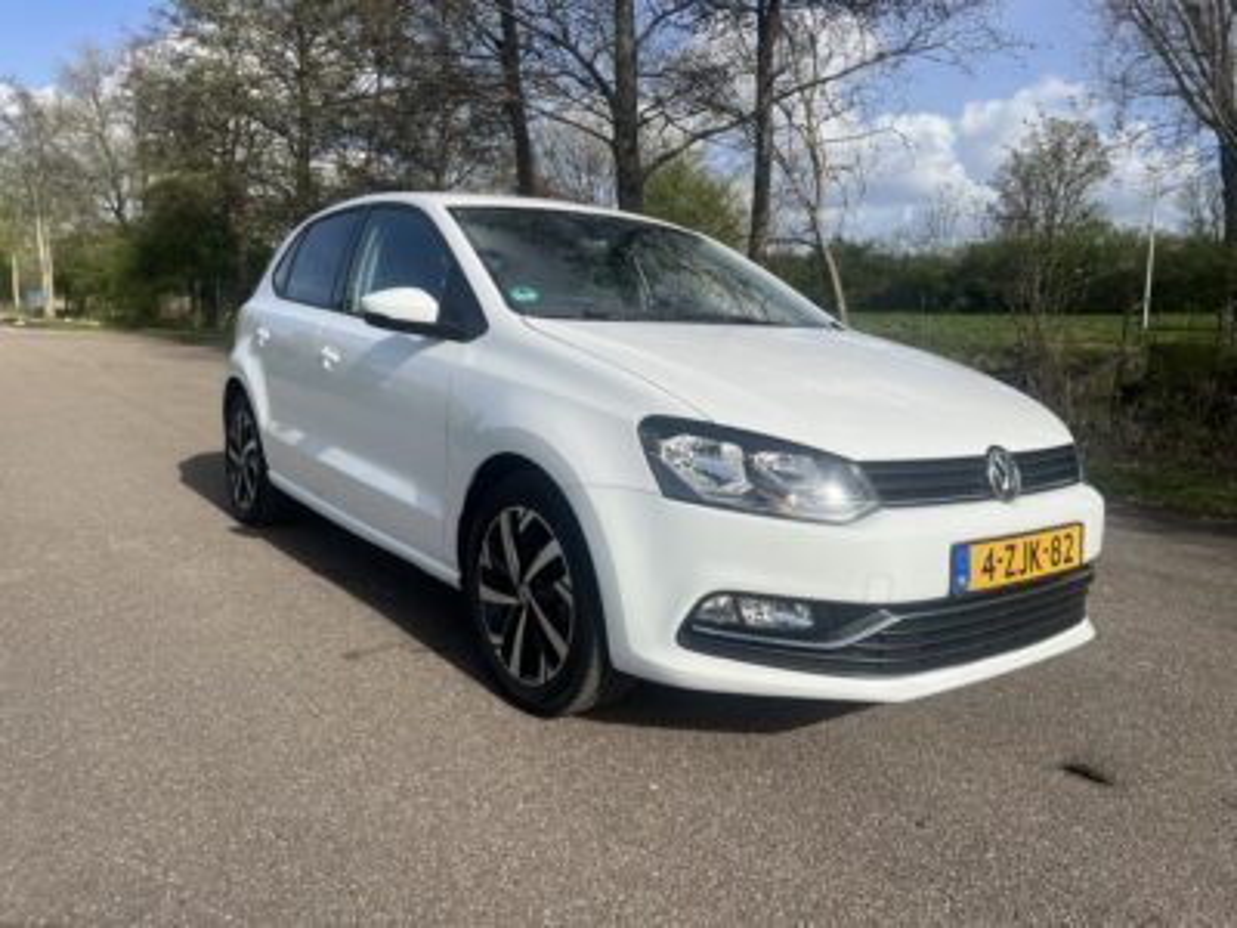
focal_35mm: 26
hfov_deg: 67.3
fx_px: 929
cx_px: 618
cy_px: 464
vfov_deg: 53.1
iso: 50
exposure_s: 1/6579
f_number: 1.5
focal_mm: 5.7
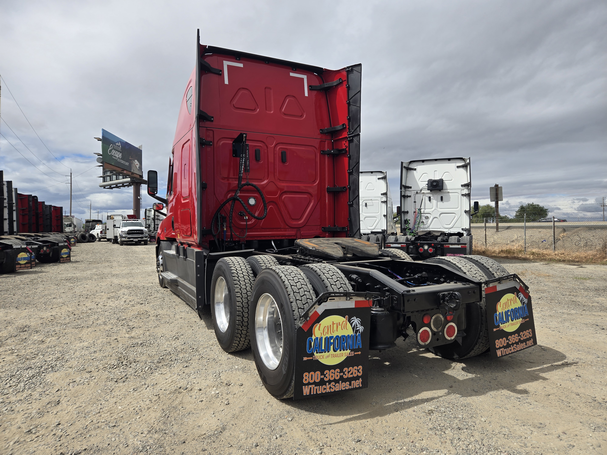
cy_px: 228
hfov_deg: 73.9
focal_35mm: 23
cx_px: 304
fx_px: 403
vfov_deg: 58.9
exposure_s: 1/2890
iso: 25
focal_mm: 5.4
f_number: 1.8
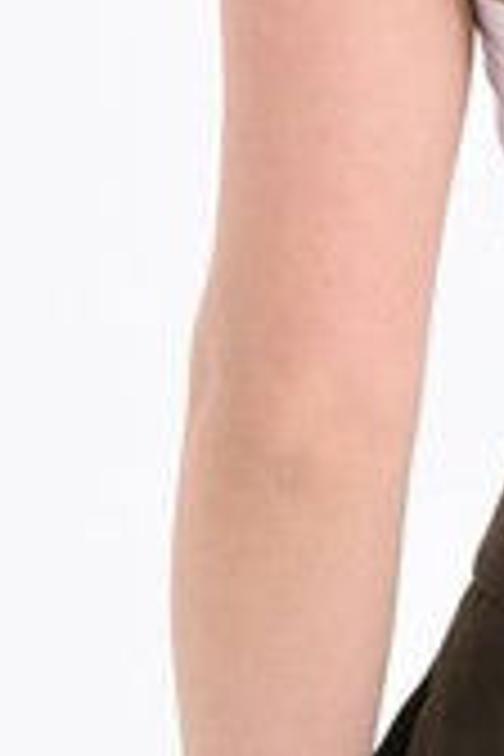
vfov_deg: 9.5
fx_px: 4494
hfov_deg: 6.3
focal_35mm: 214
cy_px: -112
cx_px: 850
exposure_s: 1/125
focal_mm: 48
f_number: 6.3
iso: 160
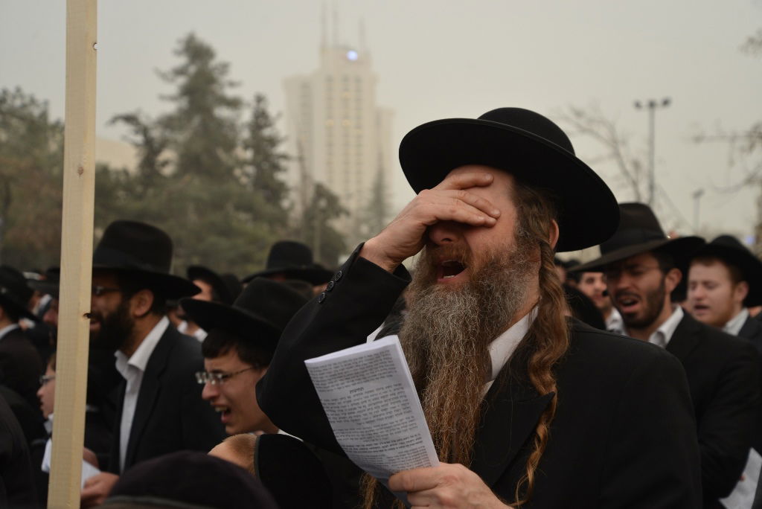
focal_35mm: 55
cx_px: 381
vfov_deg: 24.7
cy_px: 254
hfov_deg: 36.2
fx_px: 1165
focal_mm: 55
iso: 800
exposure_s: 1/80
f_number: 5
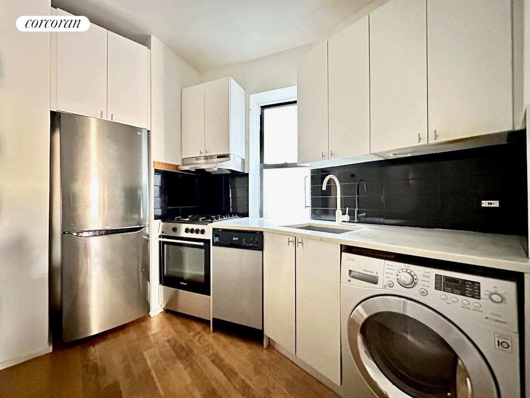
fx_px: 214
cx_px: 265
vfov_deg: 85.7
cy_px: 199
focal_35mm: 14
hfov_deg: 102.1
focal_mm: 2.22
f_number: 2.2
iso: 2500
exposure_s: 1/17
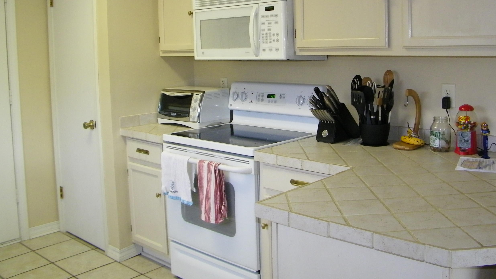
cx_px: 285
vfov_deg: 31.8
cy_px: 100
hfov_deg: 53.8
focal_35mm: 37
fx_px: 487
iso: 160
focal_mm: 5
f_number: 3.5
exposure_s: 1/30
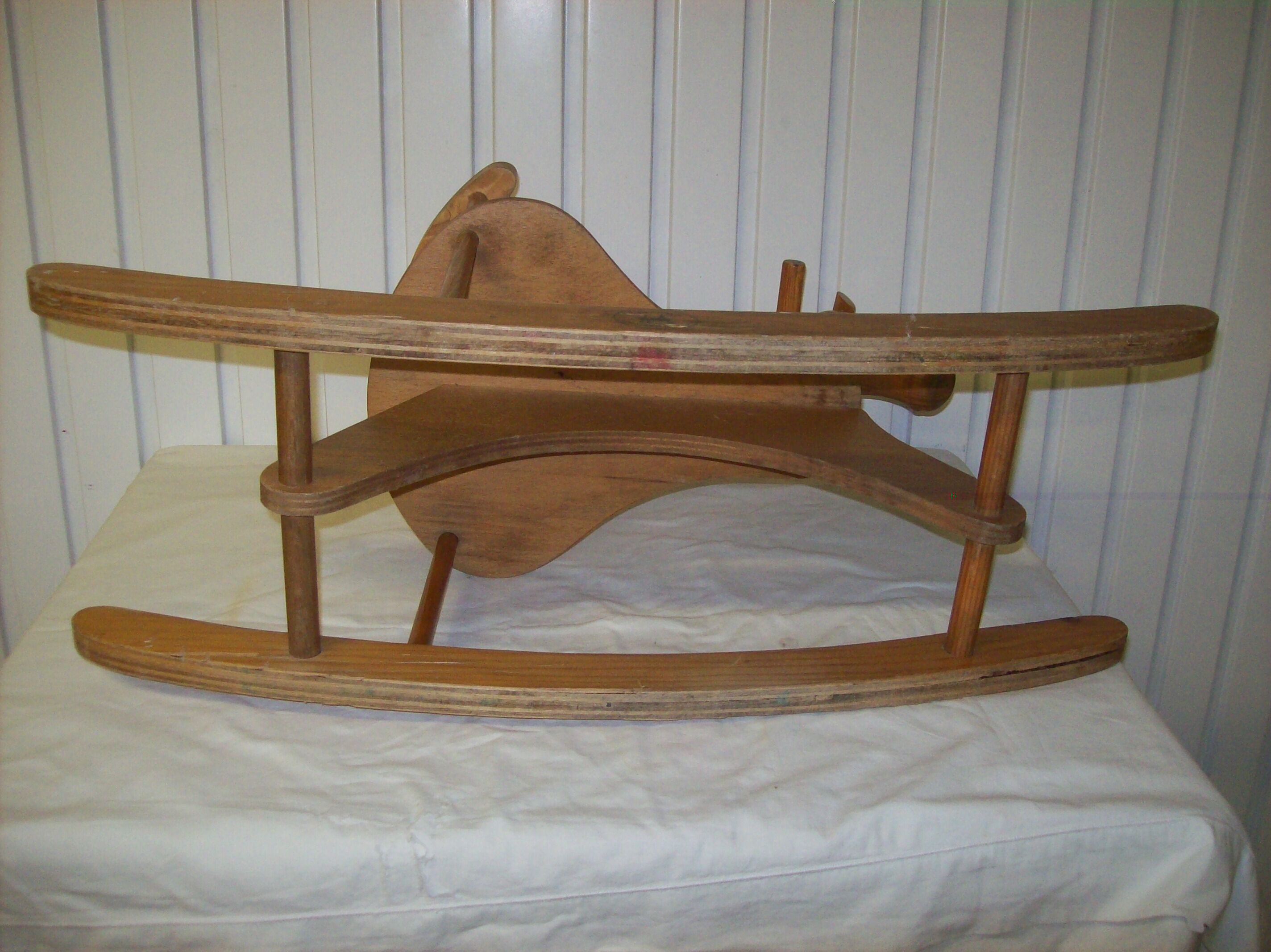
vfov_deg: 39.6
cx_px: 636
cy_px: 476
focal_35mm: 36
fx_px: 1321
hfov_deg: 51.4
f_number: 2.7
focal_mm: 6
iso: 200
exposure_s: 1/64
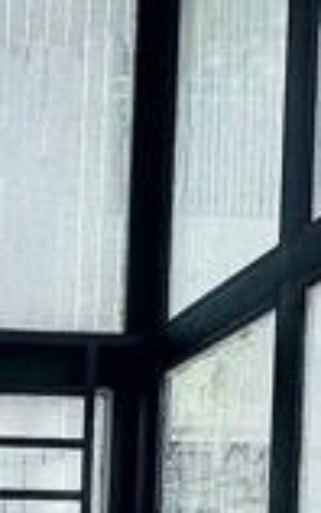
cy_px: 698
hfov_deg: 12.8
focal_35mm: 96
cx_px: -182
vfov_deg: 19.6
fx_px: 1341
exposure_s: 1/716
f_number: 2.2
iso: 40
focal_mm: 2.22
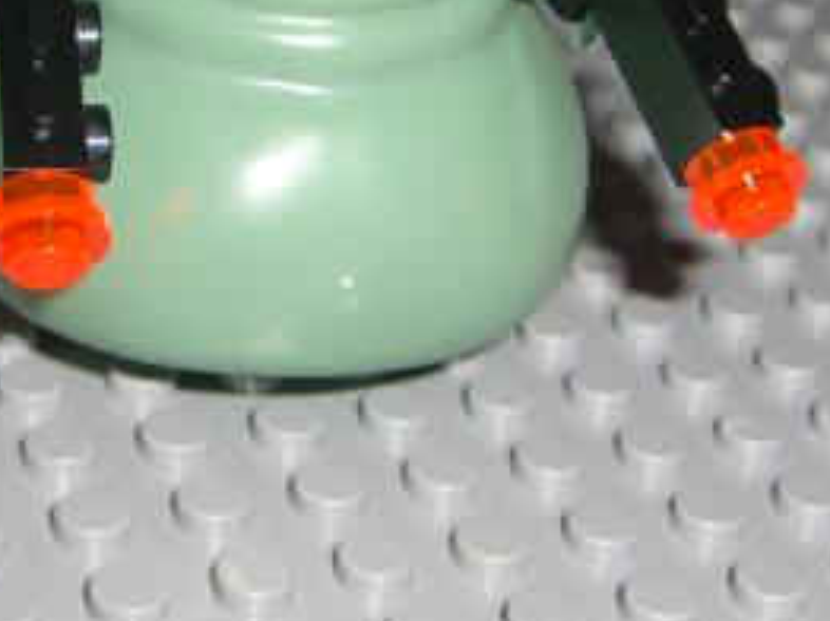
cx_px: 257
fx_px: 2228
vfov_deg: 15.7
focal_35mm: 93
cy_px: 86
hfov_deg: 21.0
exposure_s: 1/60
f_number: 2.7
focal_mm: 6.2
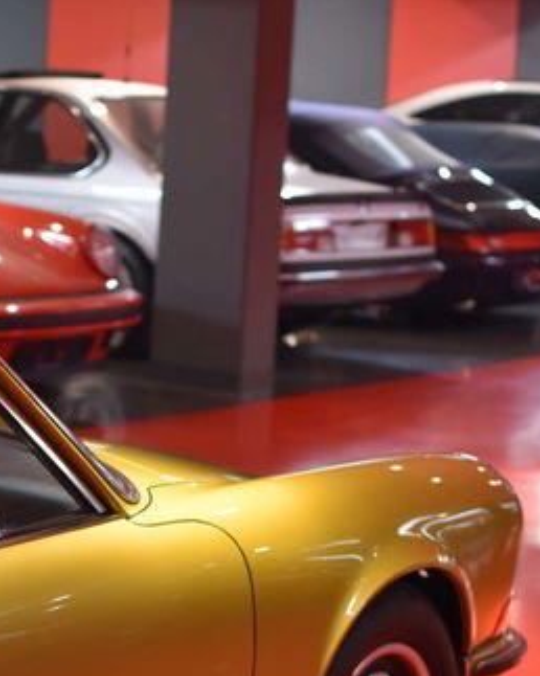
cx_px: -8
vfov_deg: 16.3
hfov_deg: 13.0
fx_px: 2342
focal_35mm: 117
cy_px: 527
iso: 800
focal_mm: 35
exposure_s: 1/60
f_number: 2.8
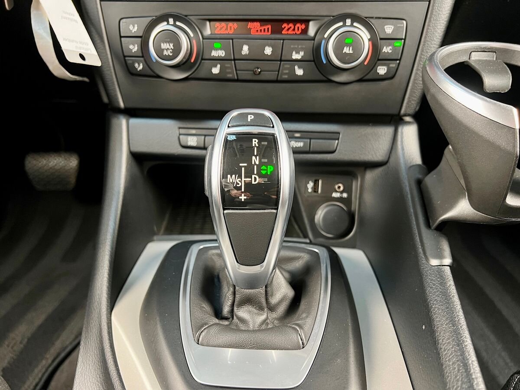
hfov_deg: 67.3
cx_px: 260
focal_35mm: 26
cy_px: 195
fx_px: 391
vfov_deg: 53.1
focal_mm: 5.7
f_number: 1.5
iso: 500
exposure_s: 1/41
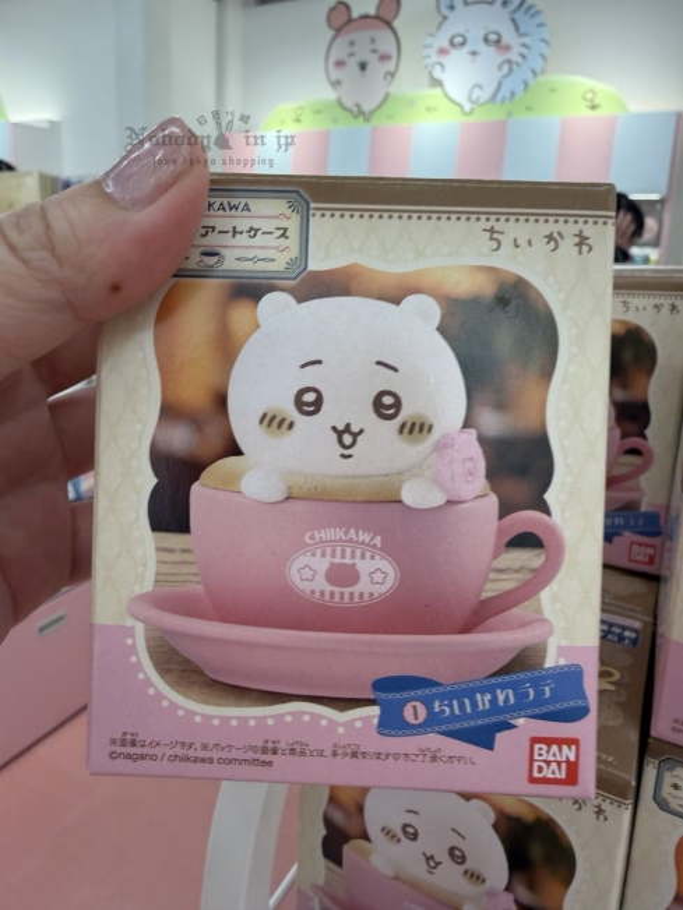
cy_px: 455
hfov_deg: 54.9
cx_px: 342
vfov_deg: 69.4
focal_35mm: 25
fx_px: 658
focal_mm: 2.22
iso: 64
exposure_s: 1/100
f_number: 2.2
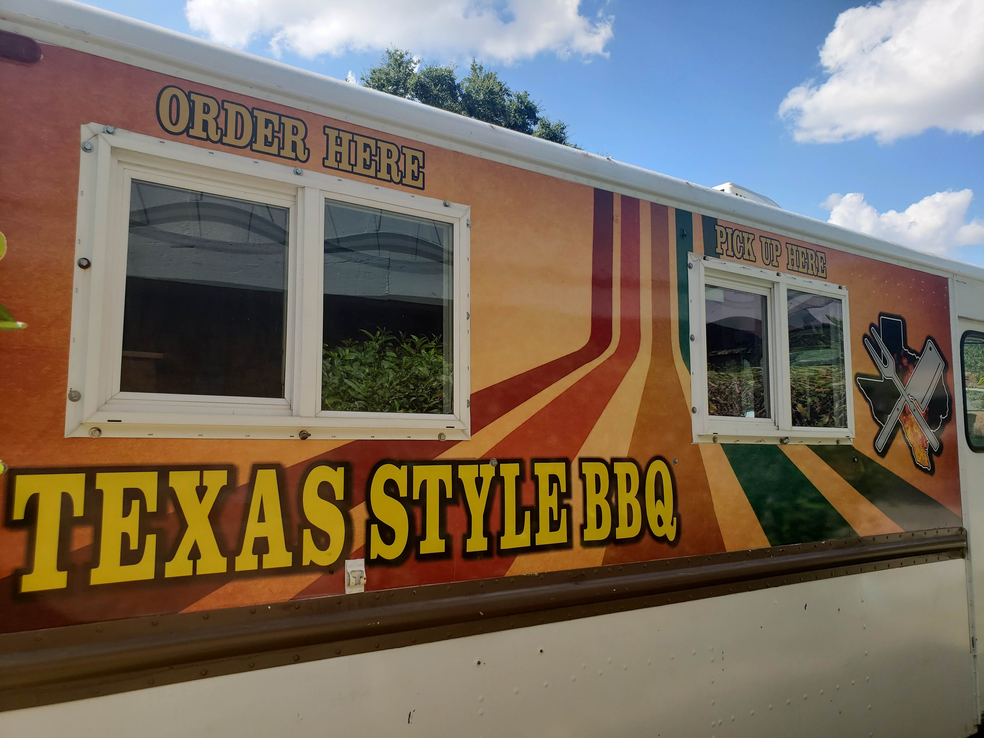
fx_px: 739
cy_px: 369
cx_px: 492
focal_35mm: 26
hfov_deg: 67.3
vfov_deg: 53.1
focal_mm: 4.3
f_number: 2.4
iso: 50
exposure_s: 1/531
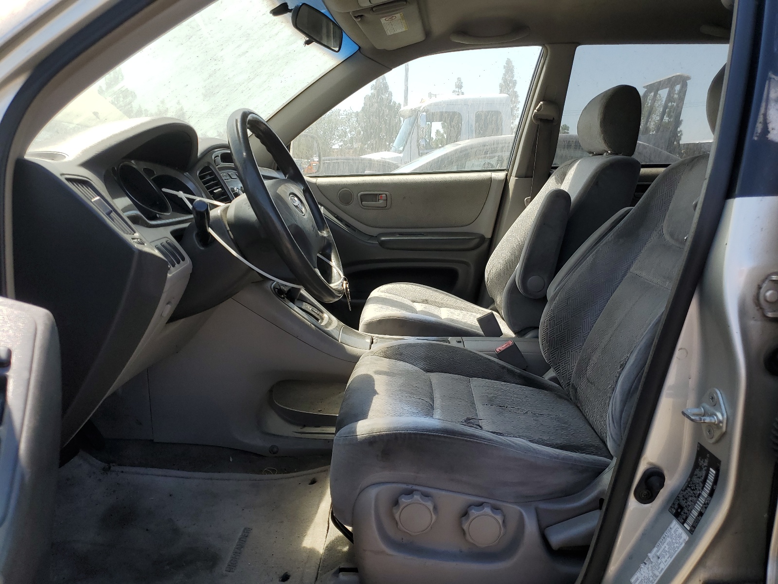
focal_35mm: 26
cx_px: 389
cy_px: 292
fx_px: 584
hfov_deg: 67.3
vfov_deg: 53.1
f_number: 1.5
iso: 50
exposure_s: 1/1000
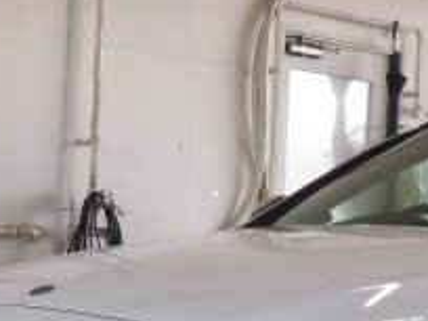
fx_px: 1669
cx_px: 436
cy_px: 323
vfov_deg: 10.9
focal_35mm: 135
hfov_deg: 14.4
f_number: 3.8
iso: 200
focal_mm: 7.72
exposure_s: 1/50
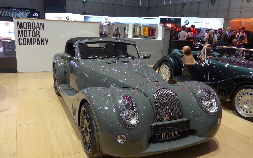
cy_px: 91
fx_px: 214
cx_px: 127
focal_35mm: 31
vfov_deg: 40.5
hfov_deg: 61.2
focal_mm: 6
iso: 100
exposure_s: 1/60
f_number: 2
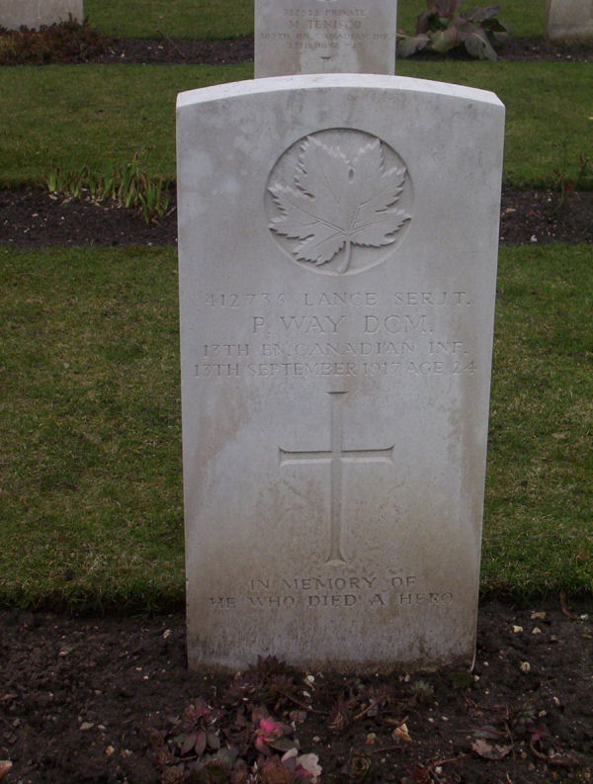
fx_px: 1840
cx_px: 296
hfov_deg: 18.3
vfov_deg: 24.0
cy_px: 392
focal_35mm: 81
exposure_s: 1/311
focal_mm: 10.76
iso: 100
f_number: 3.62
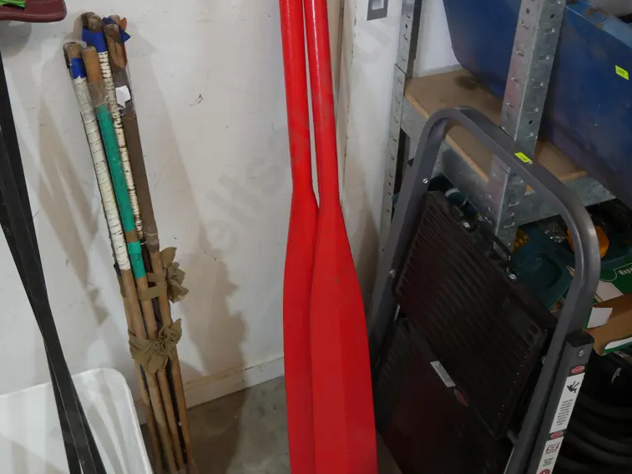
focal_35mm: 46
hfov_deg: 41.2
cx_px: 318
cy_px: 105
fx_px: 840
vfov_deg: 30.9
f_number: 4
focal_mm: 17
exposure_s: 1/60
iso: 640
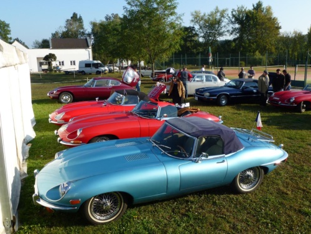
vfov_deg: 46.8
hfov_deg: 60.0
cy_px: 117
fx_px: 270
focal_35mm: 30
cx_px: 156
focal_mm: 5.4
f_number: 4
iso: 100
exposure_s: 1/500
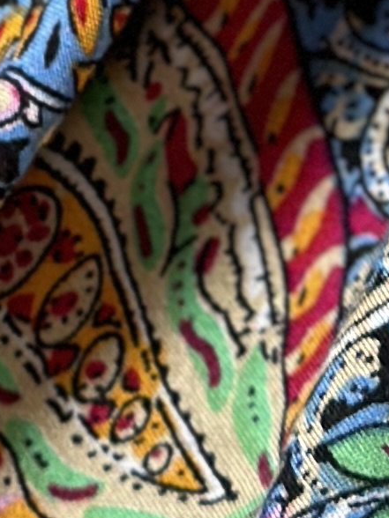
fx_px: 4930
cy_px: -1005
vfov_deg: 5.7
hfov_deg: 4.5
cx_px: 78
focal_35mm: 329
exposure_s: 1/60
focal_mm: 6.86
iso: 200
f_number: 1.78
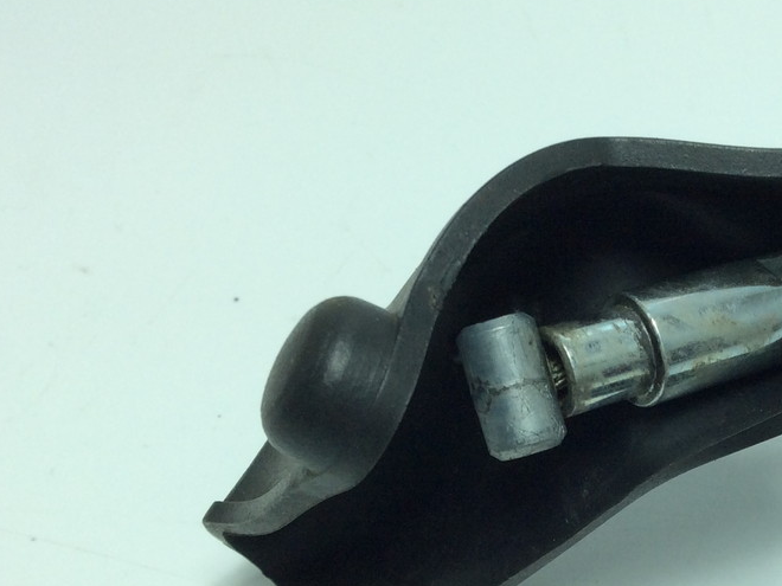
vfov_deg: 23.4
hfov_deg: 30.4
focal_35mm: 62
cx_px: 632
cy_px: 453
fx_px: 1401
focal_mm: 3.3
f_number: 2.4
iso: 32
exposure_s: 1/389
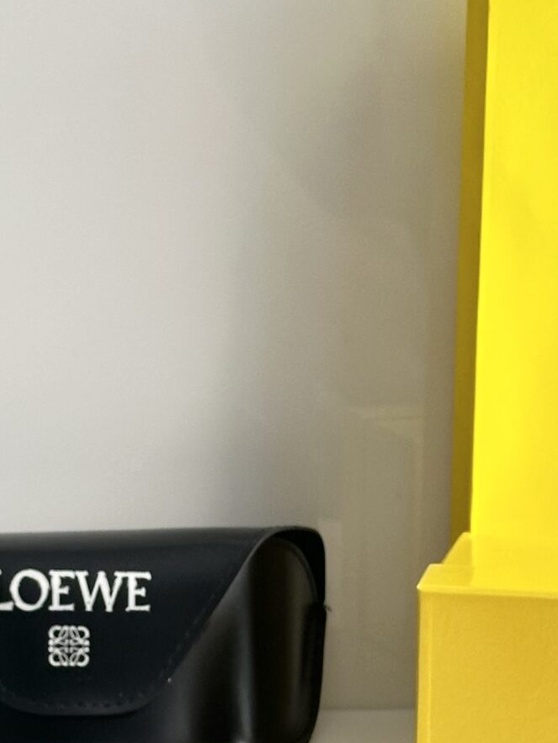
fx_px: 2988
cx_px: 215
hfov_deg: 10.7
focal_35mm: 139
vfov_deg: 13.9
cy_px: 791
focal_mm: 6.86
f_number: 1.78
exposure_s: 1/60
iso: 100
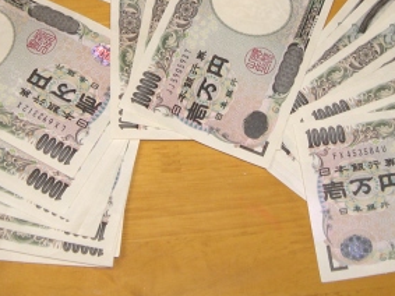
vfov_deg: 16.7
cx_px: 194
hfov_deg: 22.8
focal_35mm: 86
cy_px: -13
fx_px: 981
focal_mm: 6.2
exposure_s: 1/60
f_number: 2.7
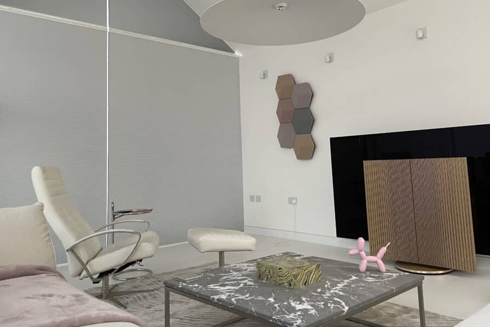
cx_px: 254
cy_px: 128
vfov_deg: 42.1
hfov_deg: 60.3
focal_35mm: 31
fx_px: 422
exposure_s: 1/60
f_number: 1.6
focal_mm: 4.2
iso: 250
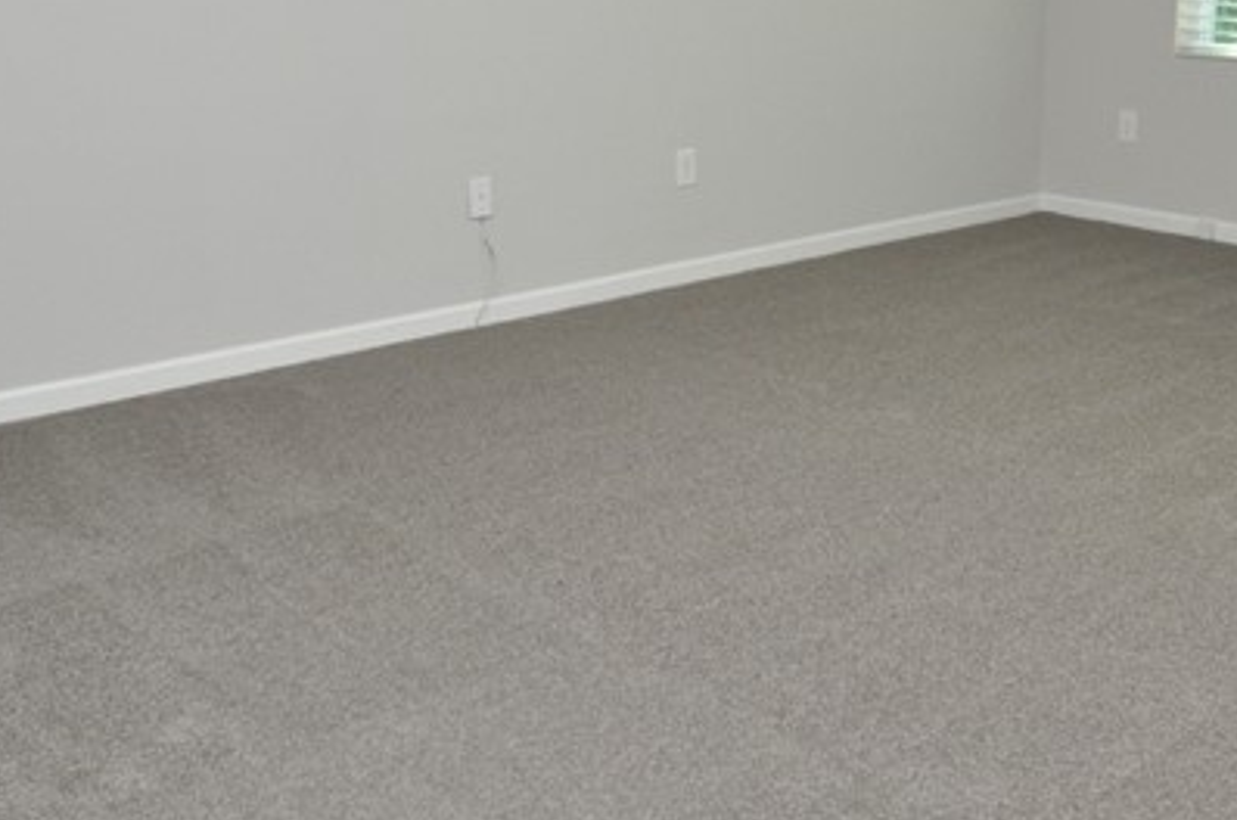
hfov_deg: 46.9
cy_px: 258
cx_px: 802
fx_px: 1407
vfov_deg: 32.2
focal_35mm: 41
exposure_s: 1/60
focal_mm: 10
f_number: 4
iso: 800
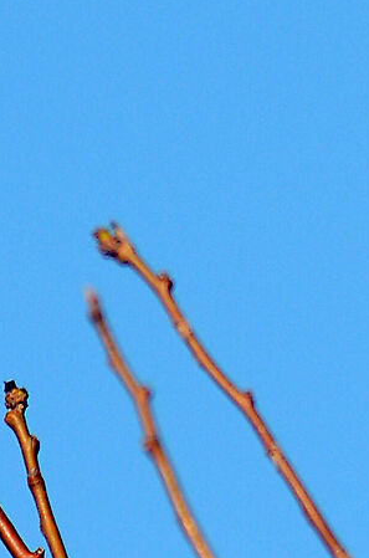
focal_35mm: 1604
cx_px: 390
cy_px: -86
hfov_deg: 0.9
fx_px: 24794
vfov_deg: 1.3
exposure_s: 1/2000
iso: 320
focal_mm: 200
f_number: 5
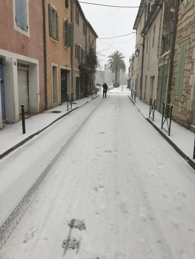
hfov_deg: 49.7
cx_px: 98
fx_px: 210
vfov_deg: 63.4
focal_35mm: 28
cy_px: 130
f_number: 1.8
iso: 20
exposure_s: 1/384
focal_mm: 3.99
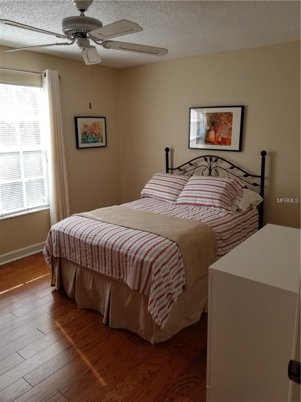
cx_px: 150
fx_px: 301
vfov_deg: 67.3
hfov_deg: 53.1
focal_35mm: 26
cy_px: 201
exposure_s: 1/138
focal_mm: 4.25
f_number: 1.7
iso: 50
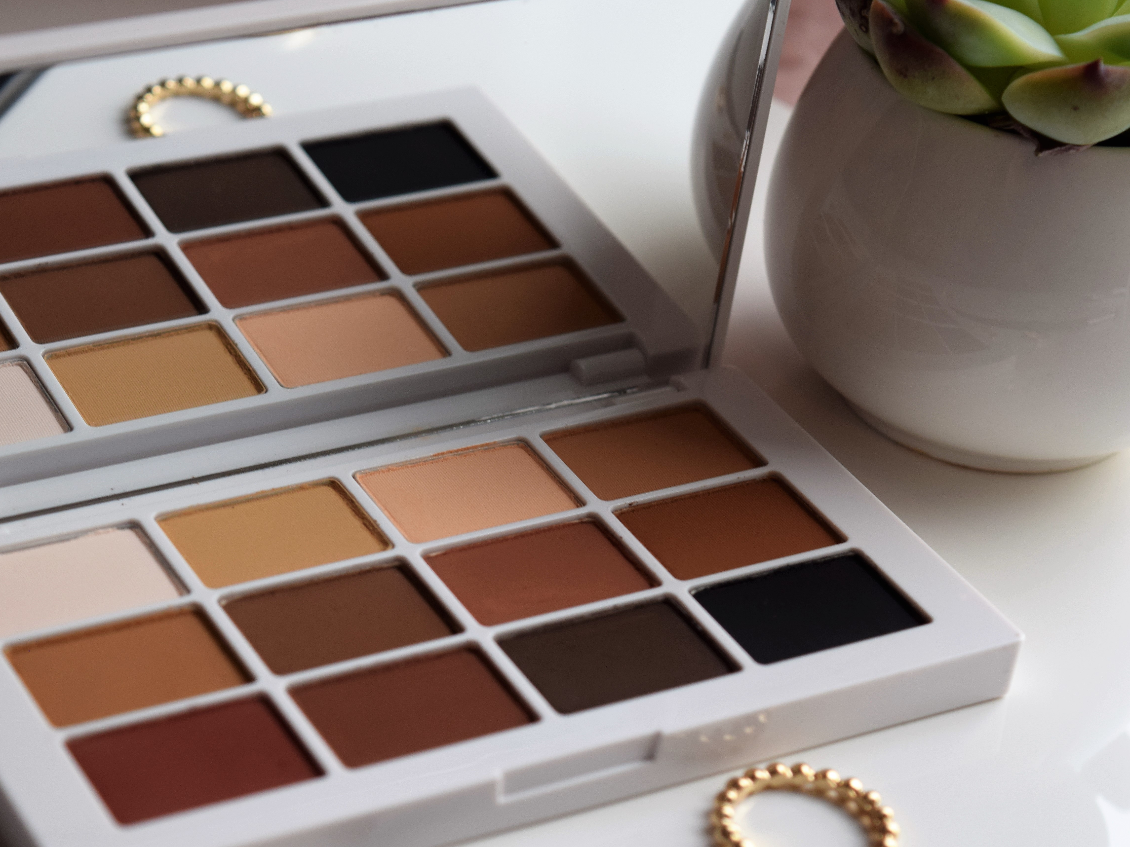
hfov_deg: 18.7
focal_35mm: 105
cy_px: 410
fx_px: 3415
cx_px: 405
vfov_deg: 14.1
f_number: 5.6
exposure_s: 1/80
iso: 400
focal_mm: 55
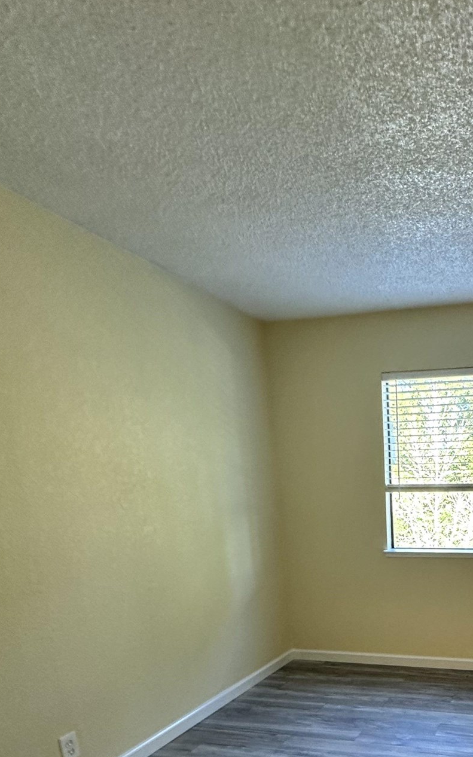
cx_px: 432
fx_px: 557
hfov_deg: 42.0
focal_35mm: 27
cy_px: 636
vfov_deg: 61.0
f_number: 2.2
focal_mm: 2.22
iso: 160
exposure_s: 1/60
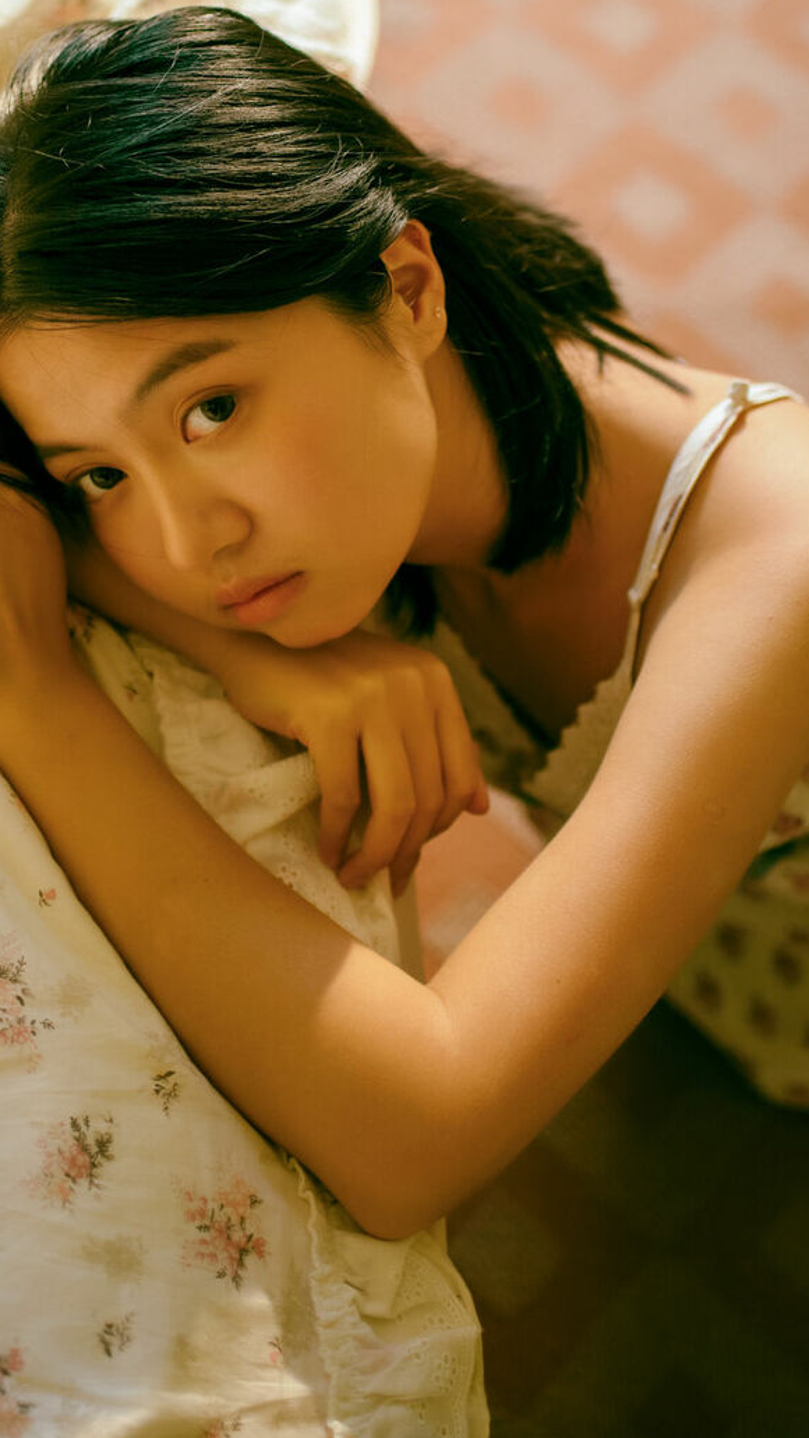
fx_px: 2135
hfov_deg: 21.4
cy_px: 409
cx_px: 324
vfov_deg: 36.6
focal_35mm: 56
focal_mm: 35
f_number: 1.8
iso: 800
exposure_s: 1/250
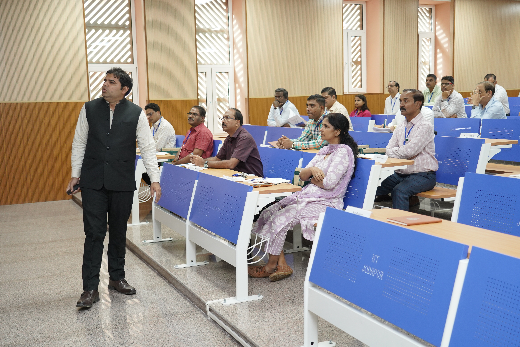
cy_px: 174
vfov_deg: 33.4
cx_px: 260
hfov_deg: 48.5
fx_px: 578
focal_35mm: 40
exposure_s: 1/100
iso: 1250
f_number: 4
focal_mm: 40
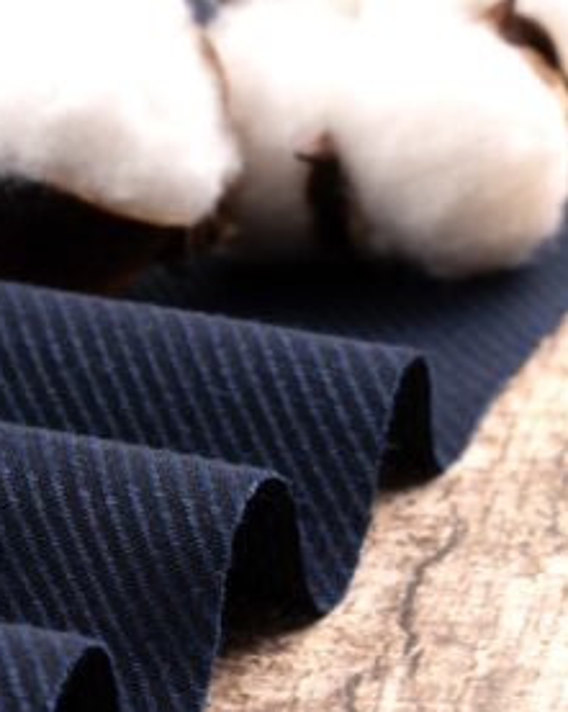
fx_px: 3999
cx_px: -72
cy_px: 425
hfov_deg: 8.1
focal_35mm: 190
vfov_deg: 10.2
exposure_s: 1/125
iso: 100
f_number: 16
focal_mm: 75
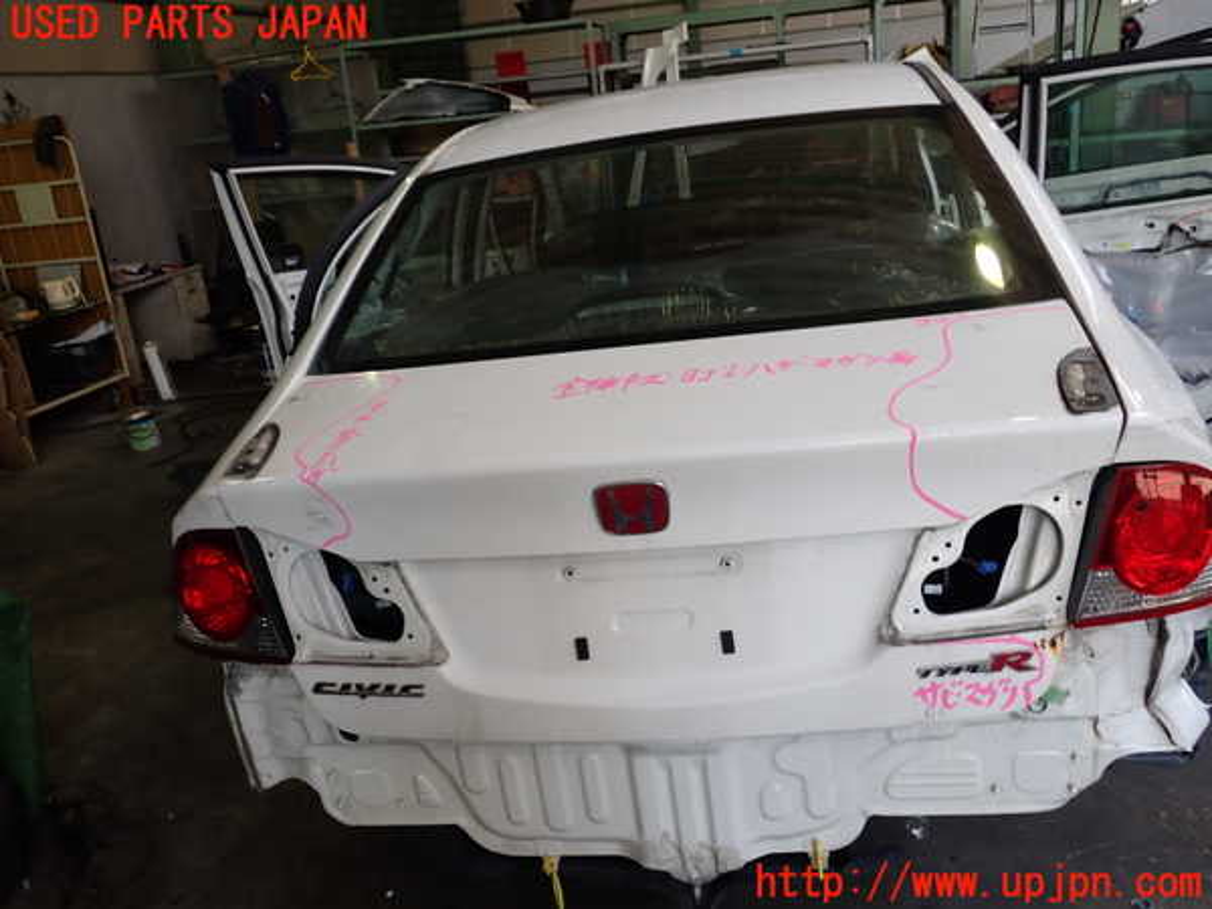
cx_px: 606
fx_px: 1050
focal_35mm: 30
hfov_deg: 60.0
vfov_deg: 46.8
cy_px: 454
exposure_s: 1/125
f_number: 2.3
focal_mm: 5.4
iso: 160
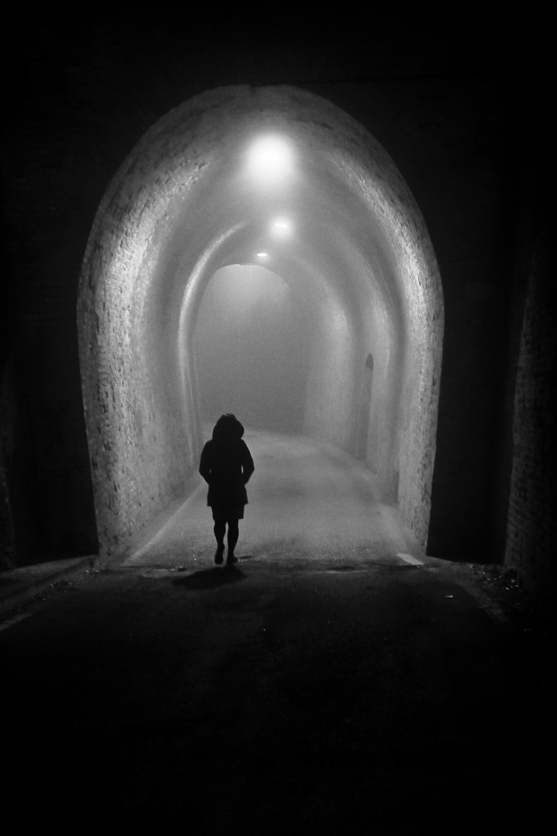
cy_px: 418
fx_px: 1392
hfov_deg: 22.6
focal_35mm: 60
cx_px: 278
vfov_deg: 33.4
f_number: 2.8
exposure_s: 1/30
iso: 400
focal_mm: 40
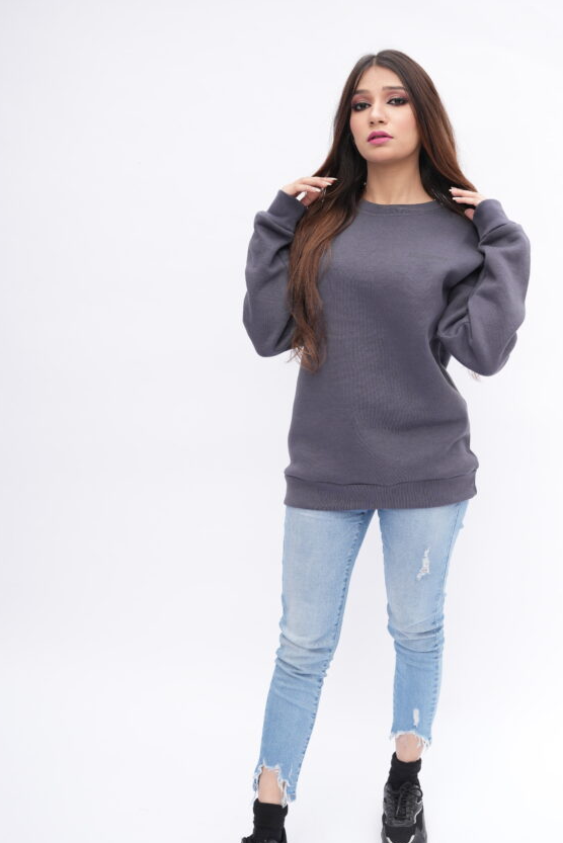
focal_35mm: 43
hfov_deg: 31.2
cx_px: 316
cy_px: 468
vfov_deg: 45.3
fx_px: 1008
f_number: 4
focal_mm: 35
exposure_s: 1/250
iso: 200
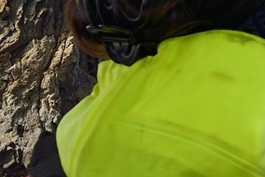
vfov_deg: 10.1
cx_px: 638
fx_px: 995
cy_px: 197
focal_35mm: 135
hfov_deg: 12.1
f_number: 16
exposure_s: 1/160
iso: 200
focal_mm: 24
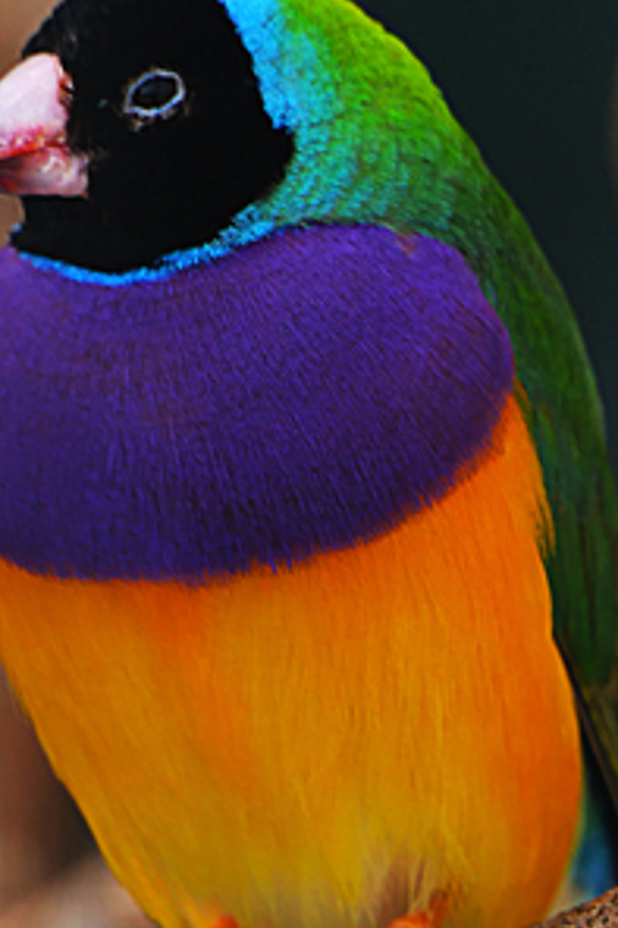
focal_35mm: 1072
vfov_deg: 1.9
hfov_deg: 1.3
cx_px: 292
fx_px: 27634
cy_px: 549
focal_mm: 168.8
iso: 160
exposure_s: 1/125
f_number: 4.5
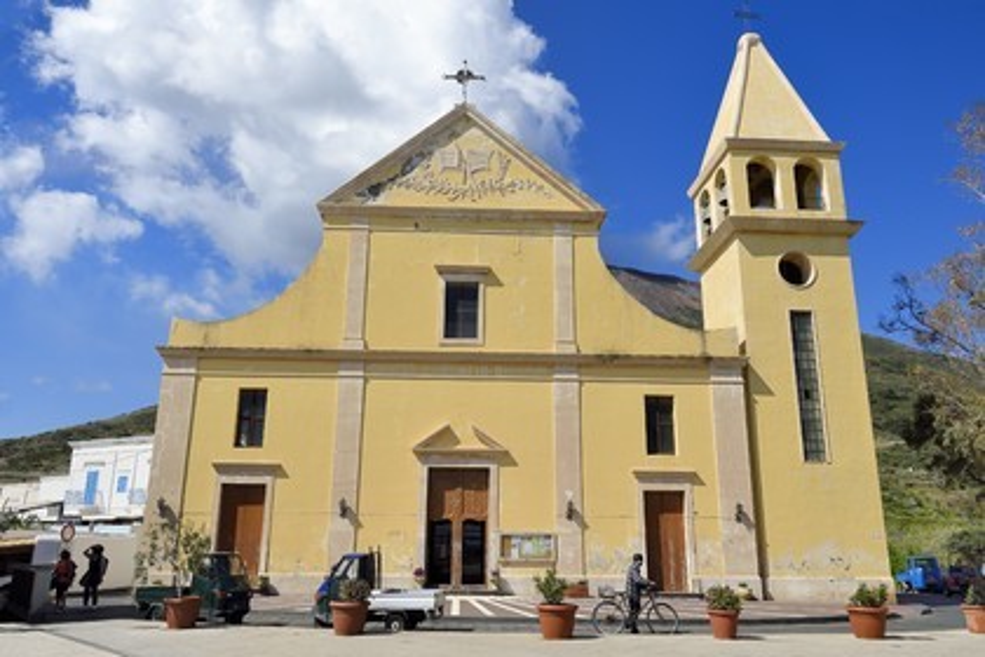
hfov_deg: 63.7
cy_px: 328
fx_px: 793
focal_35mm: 29
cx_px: 492
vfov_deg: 45.0
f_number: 18
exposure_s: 1/200
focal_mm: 29
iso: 200
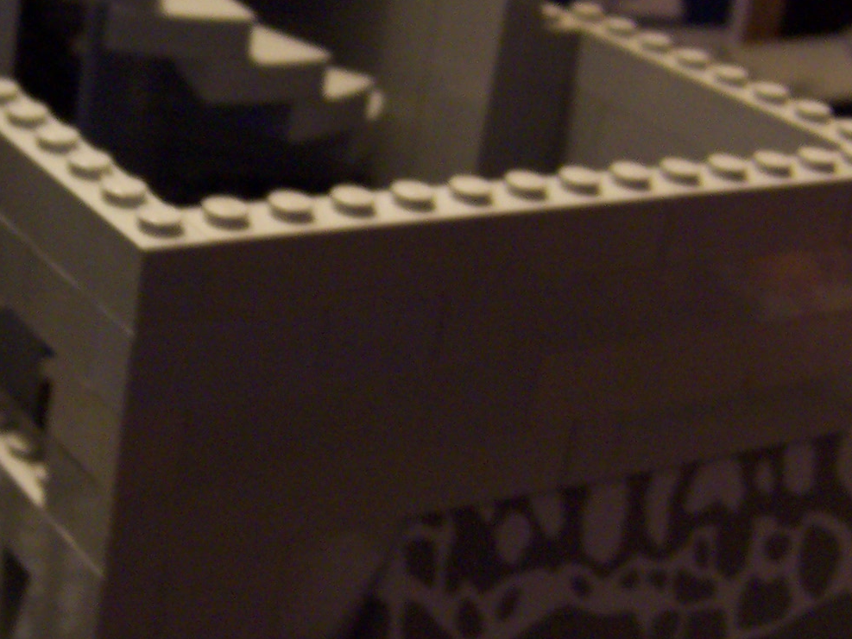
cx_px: 161
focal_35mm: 77
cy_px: 298
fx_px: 1896
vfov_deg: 19.1
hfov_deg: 24.9
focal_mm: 5.5
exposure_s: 1/8
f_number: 2.8
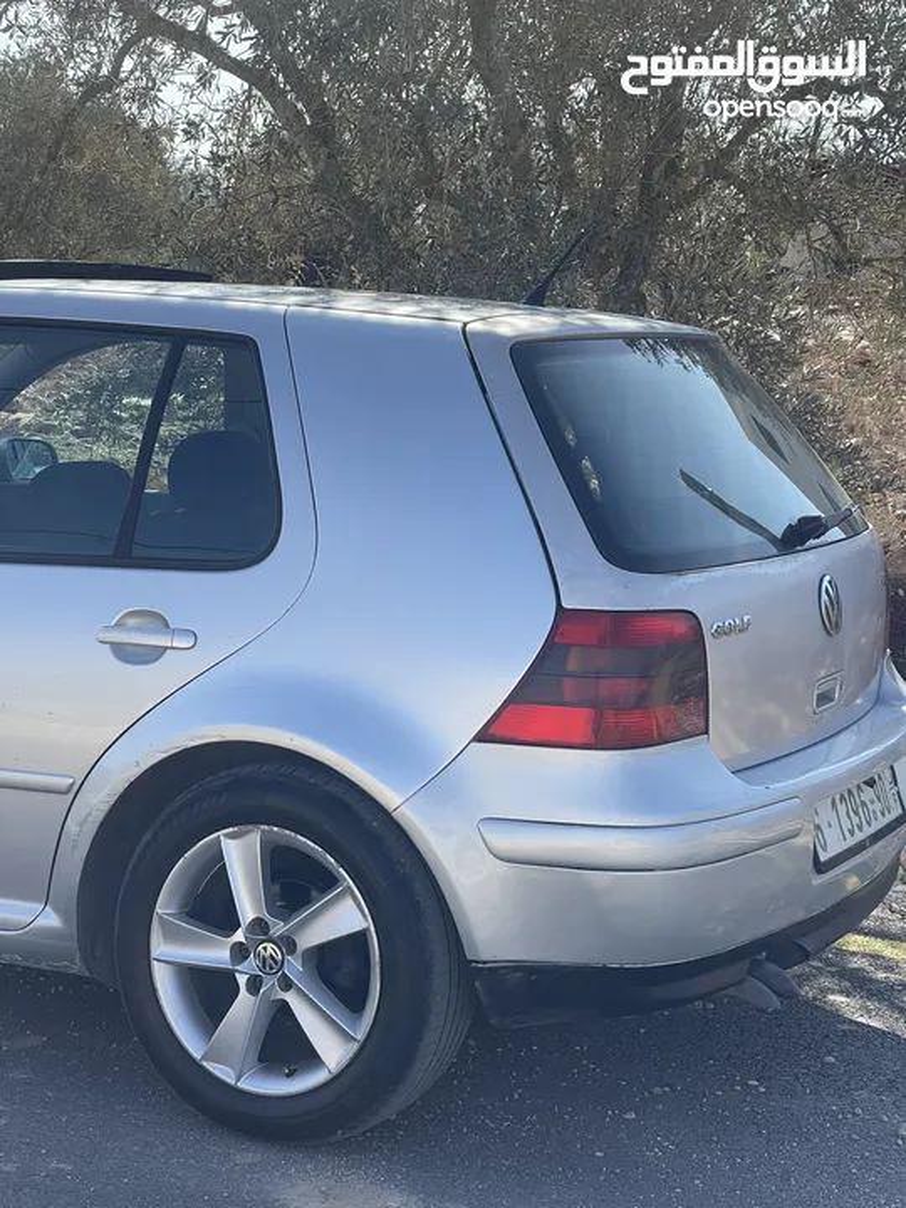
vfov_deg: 30.3
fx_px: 2233
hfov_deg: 22.9
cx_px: 453
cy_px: 604
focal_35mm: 64
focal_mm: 7.5
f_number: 2.2
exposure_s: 1/579
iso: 20
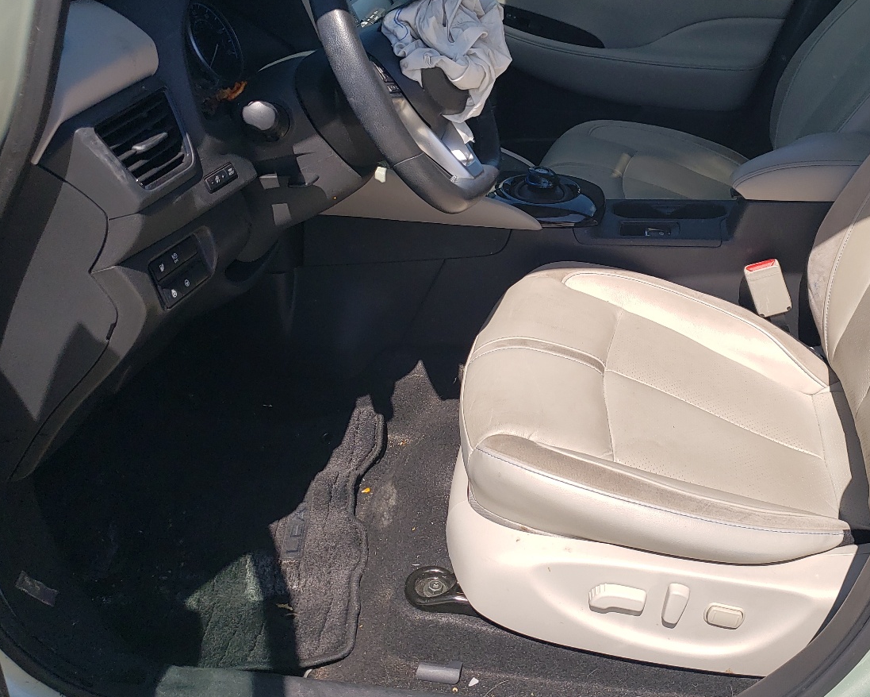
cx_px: 603
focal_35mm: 37
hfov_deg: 48.0
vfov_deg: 39.8
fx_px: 953
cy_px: 252
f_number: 1.5
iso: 50
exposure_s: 1/2500
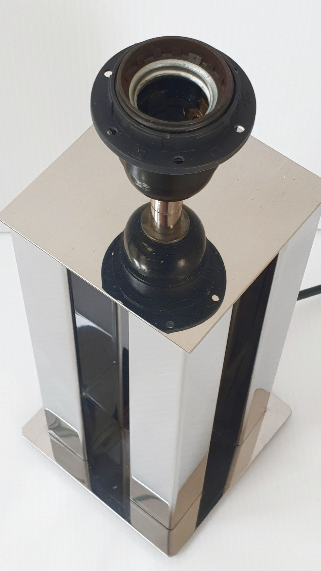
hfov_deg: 40.2
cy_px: 287
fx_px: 439
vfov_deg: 66.1
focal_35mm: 29
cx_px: 170
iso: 80
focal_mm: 4.3
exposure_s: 1/50
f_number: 2.4
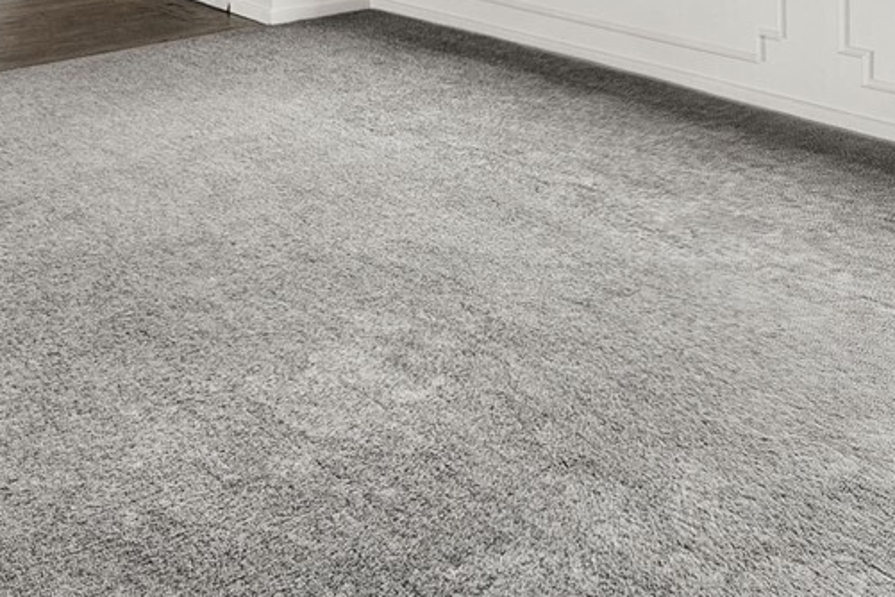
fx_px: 1094
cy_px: -168
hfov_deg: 44.2
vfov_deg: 26.2
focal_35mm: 44
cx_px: 546
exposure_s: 1/60
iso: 400
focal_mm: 13
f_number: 7.1
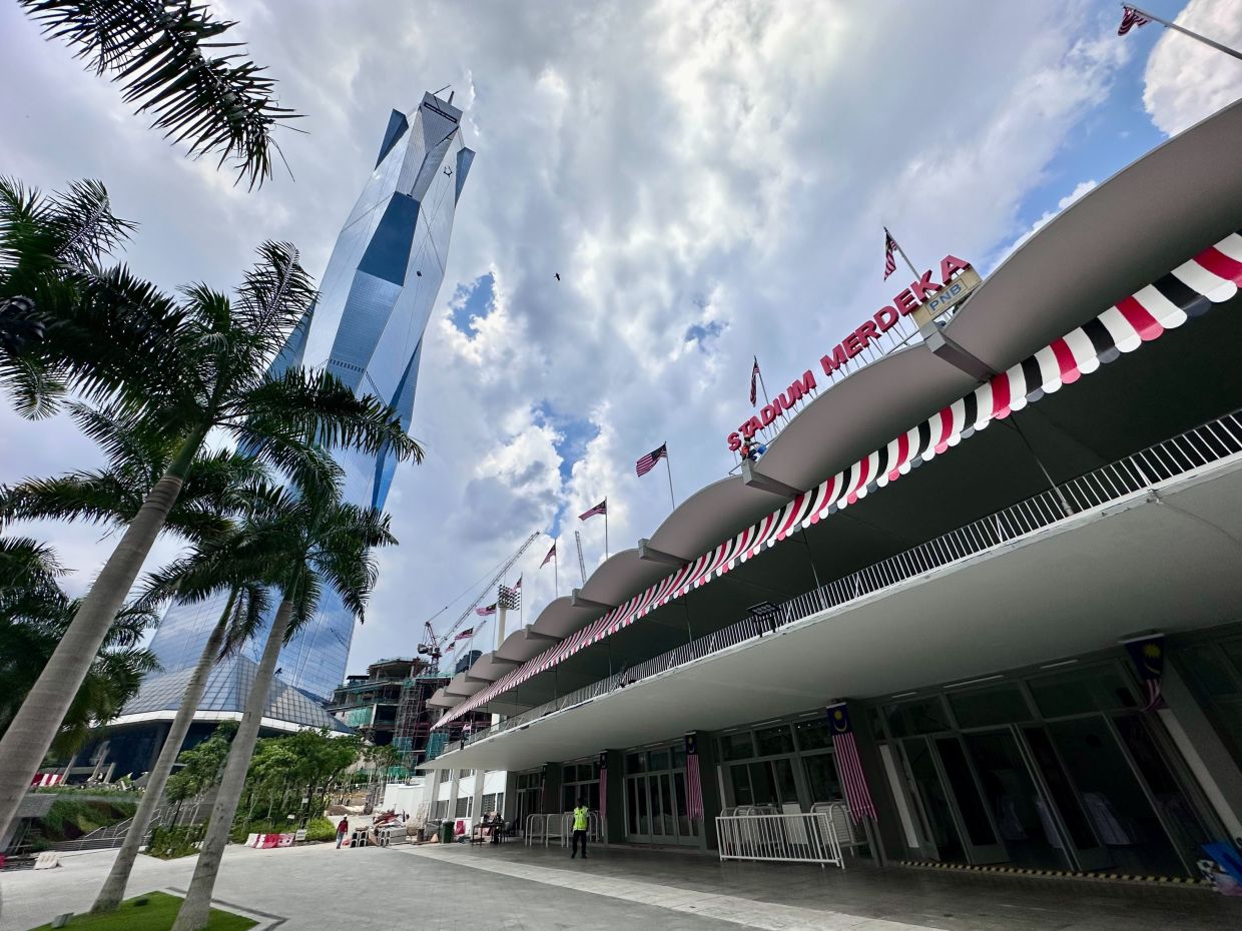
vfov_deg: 85.7
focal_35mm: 14
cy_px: 466
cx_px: 621
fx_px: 502
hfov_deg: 102.1
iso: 50
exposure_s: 1/5291
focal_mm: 2.22
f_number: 2.2
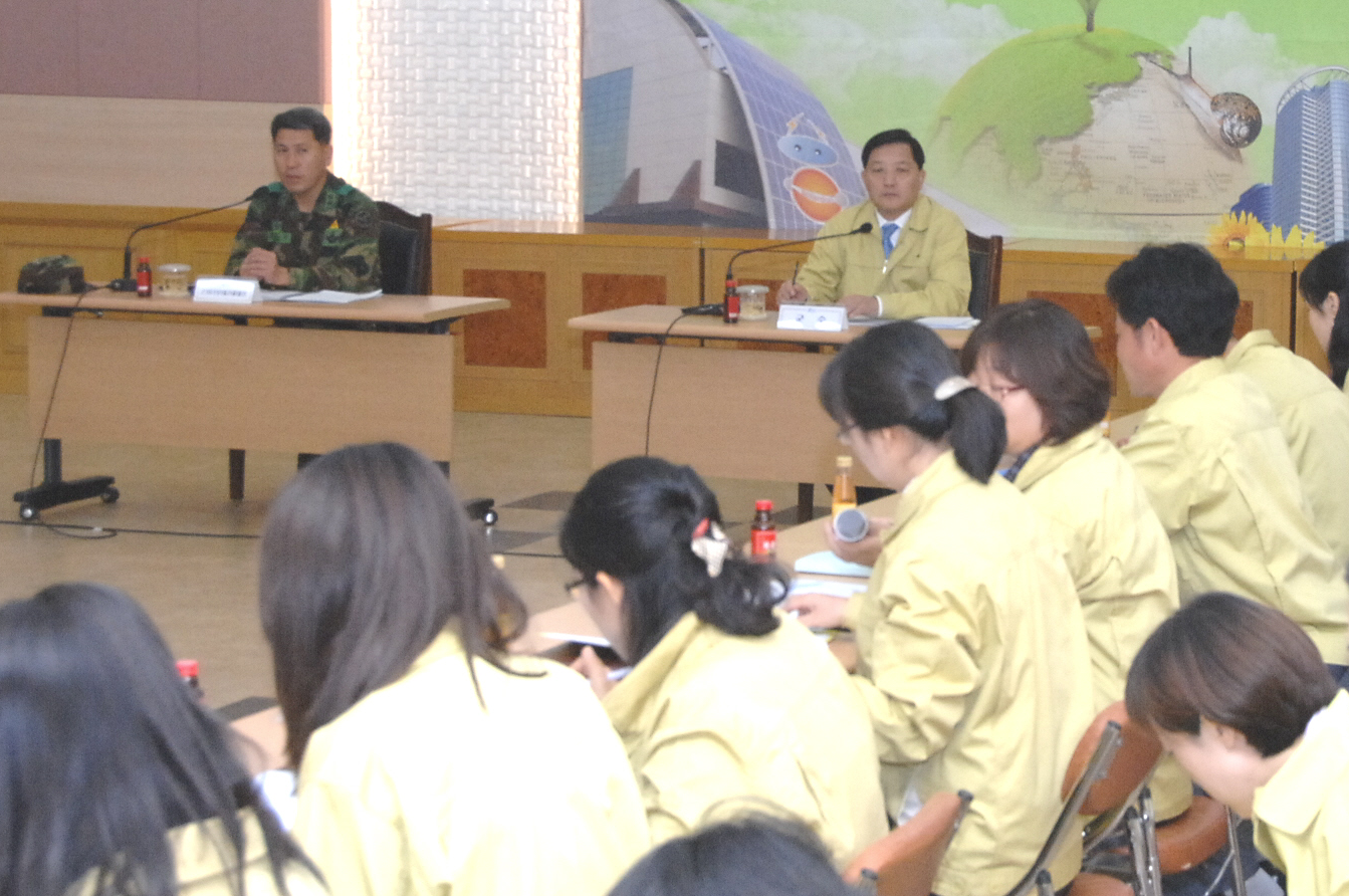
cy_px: 279
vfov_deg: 15.0
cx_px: 920
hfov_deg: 22.3
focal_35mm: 91
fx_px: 3406
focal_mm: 38
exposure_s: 1/60
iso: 800
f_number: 6.7
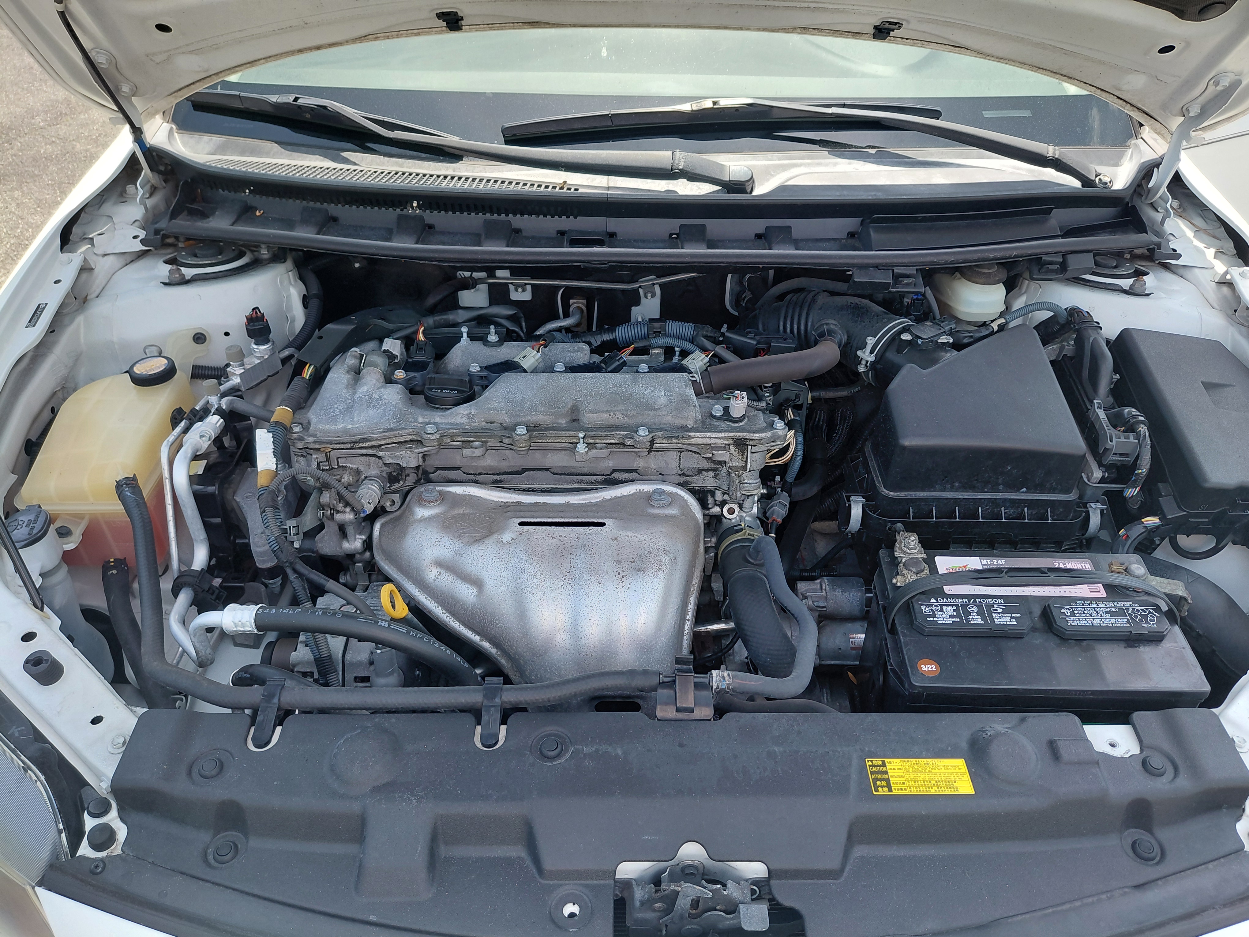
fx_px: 902
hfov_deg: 69.4
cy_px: 468
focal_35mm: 25
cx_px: 624
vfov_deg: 54.9
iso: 50
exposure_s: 1/412
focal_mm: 4.69
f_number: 1.8
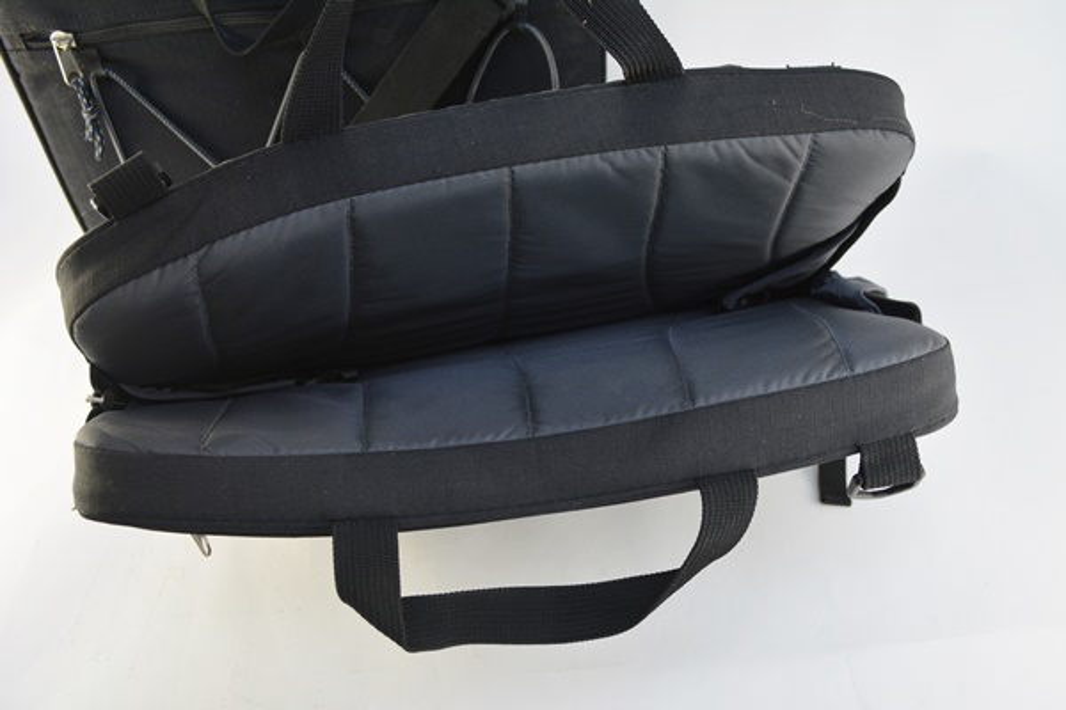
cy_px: 355
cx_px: 533
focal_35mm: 33
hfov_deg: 57.2
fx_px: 977
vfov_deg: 40.0
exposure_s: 1/125
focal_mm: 22
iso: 400
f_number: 5.6
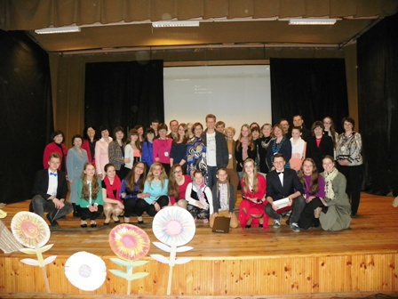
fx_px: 299
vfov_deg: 53.1
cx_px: 199
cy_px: 150
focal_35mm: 26
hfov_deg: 67.3
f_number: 2.8
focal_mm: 4.6
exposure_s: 1/30
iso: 200
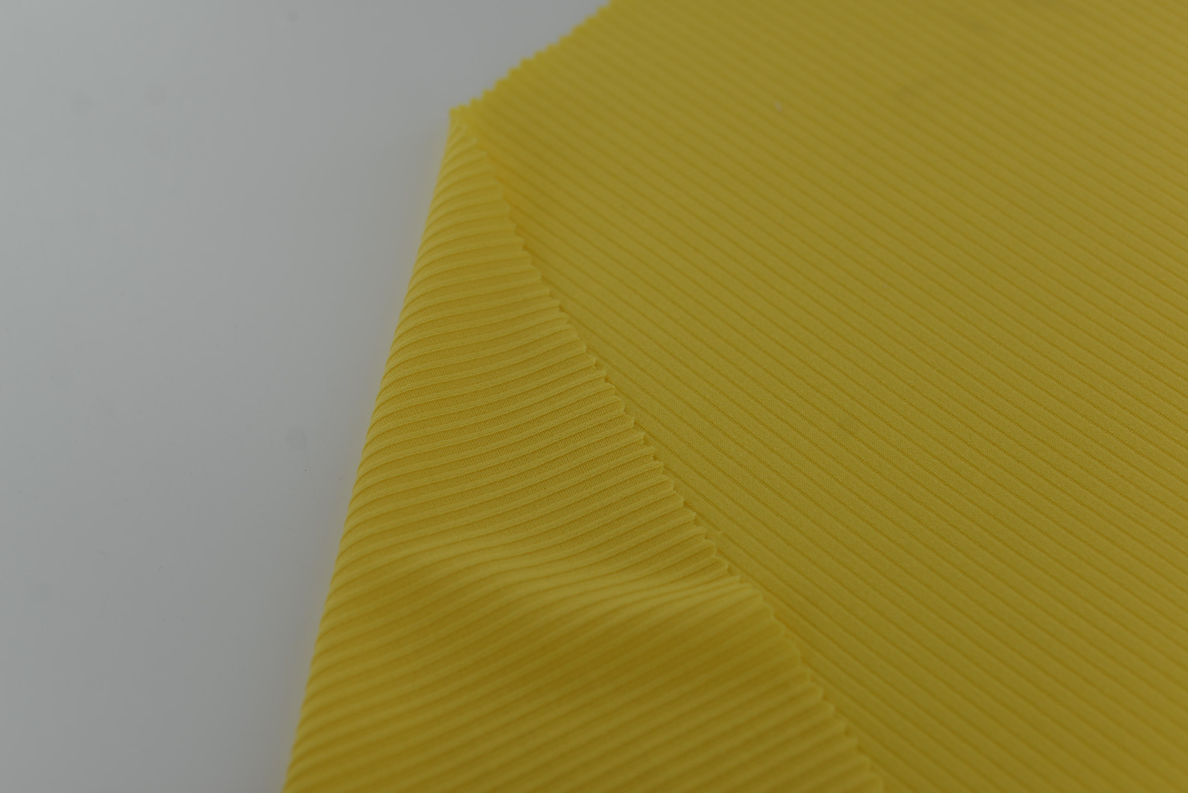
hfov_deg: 39.6
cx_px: 594
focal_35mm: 50
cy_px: 396
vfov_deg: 27.0
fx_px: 1651
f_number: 3.5
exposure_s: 1/400
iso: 100
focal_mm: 50
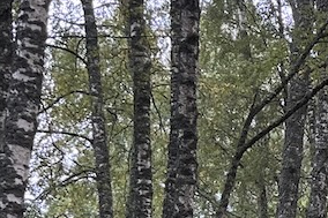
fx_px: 1247
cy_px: 478
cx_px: 551
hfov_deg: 13.7
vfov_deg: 9.2
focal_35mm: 137
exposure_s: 1/176
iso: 50
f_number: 1.6
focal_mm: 5.1
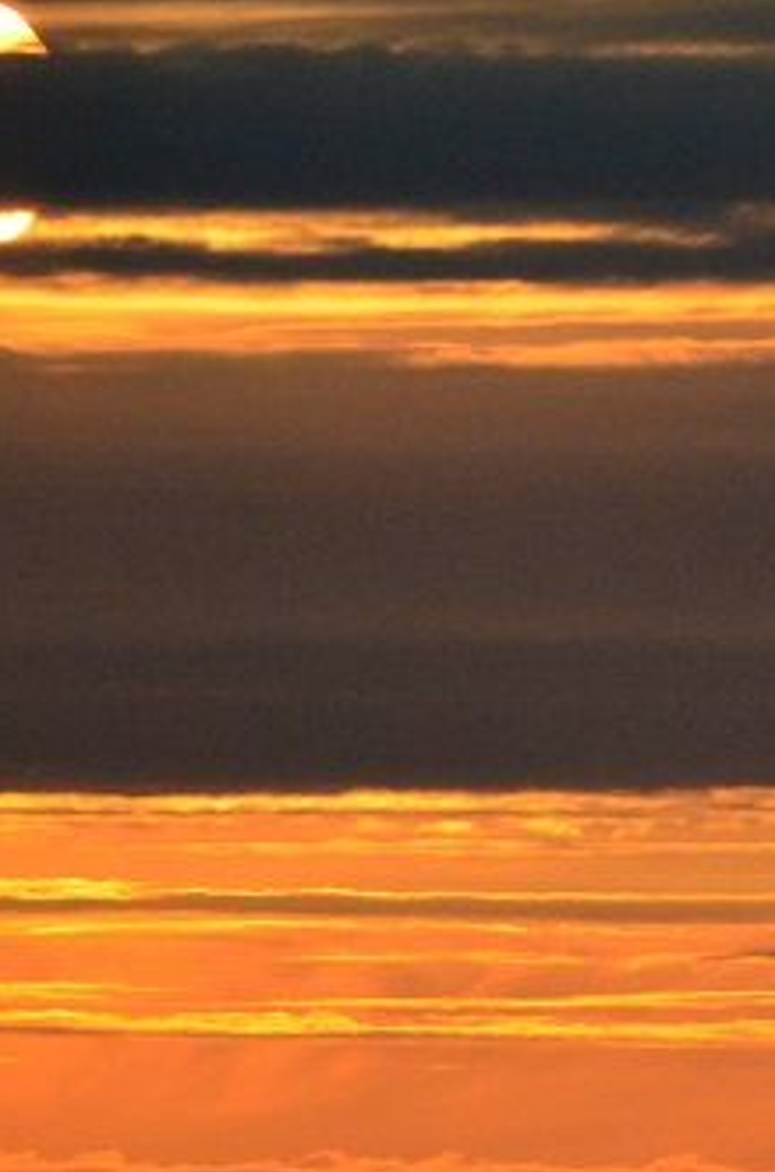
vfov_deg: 2.2
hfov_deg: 1.4
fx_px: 30836
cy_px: 1677
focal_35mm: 950
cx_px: 338
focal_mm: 210
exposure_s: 1/8000
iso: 2000
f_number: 5.3
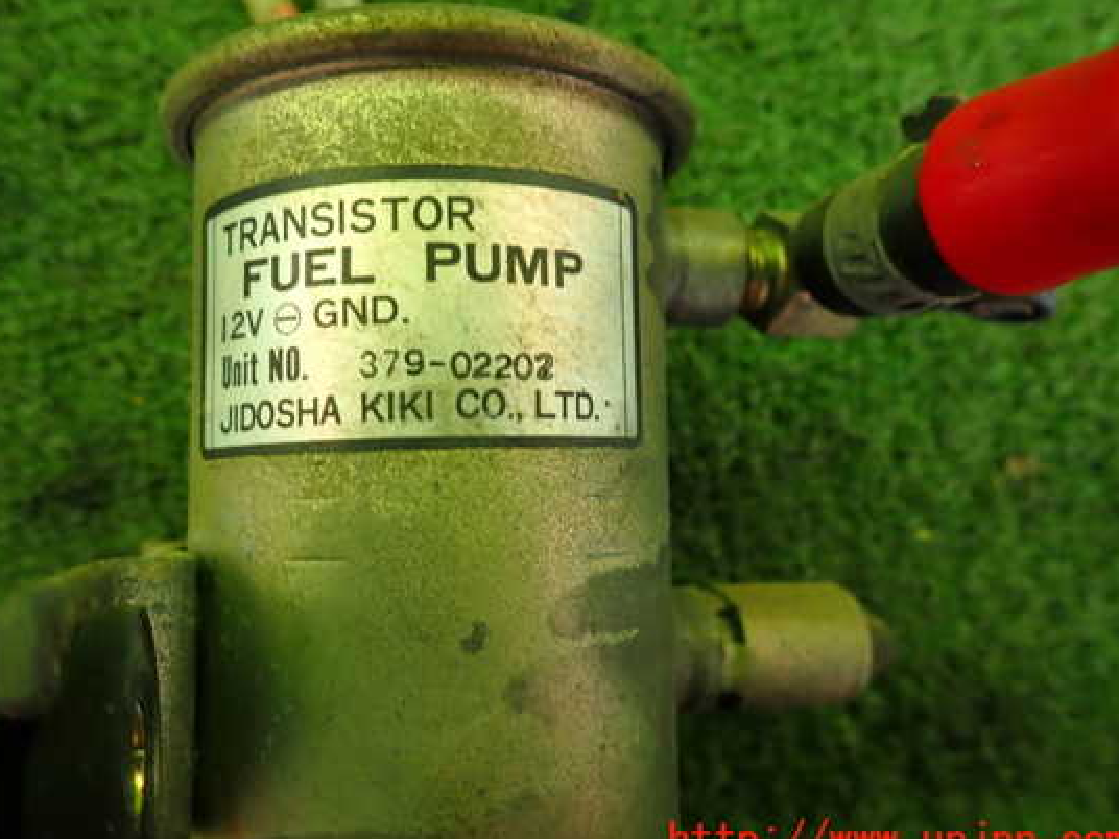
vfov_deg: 49.7
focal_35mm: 28
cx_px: 514
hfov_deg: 63.3
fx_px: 905
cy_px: 399
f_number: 2
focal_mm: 4.5
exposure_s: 1/60
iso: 125
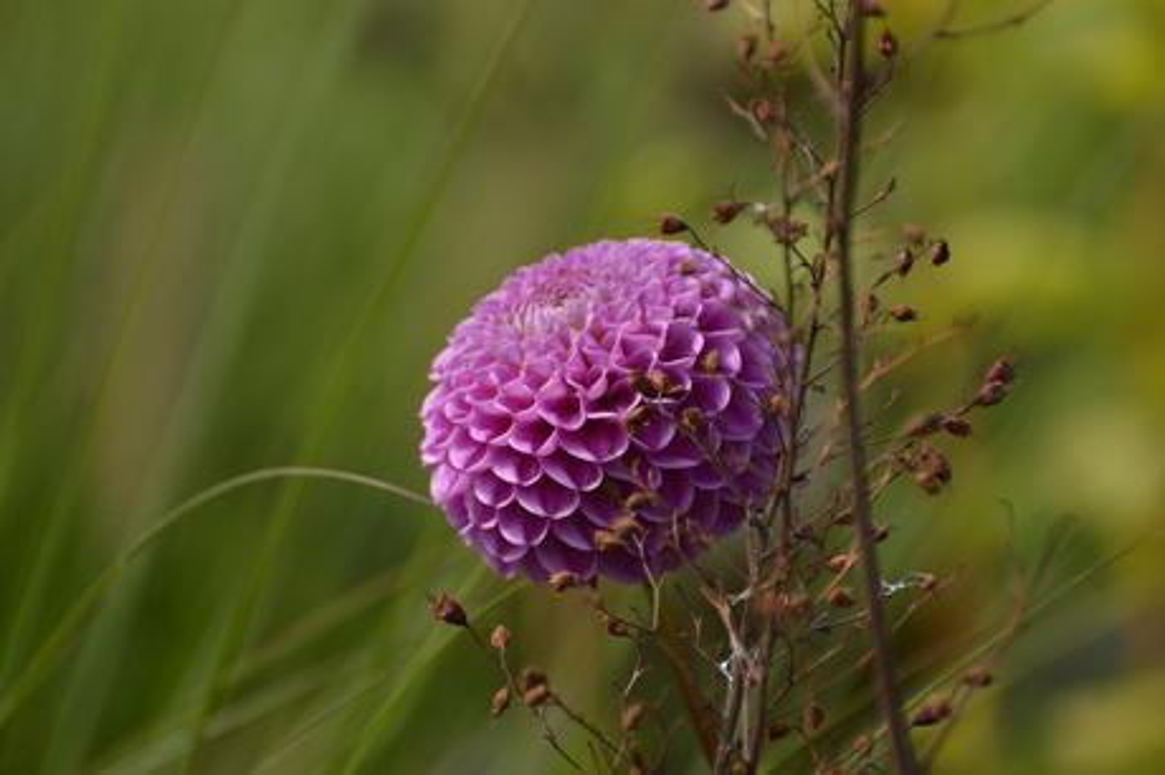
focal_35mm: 330
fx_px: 10671
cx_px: 582
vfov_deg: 4.2
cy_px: 388
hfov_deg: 6.2
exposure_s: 1/800
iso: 200
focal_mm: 220
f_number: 5.3
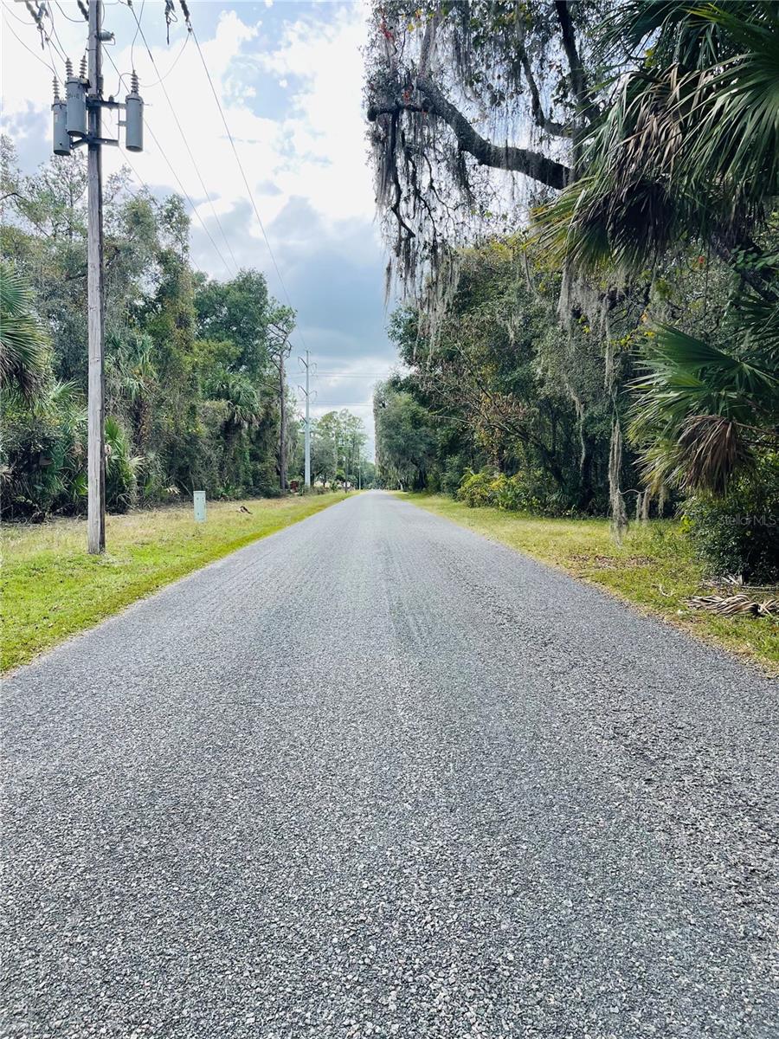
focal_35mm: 25
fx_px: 750
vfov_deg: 69.4
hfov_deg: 54.9
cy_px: 520
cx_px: 390
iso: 32
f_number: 1.6
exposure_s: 1/855
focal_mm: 5.1
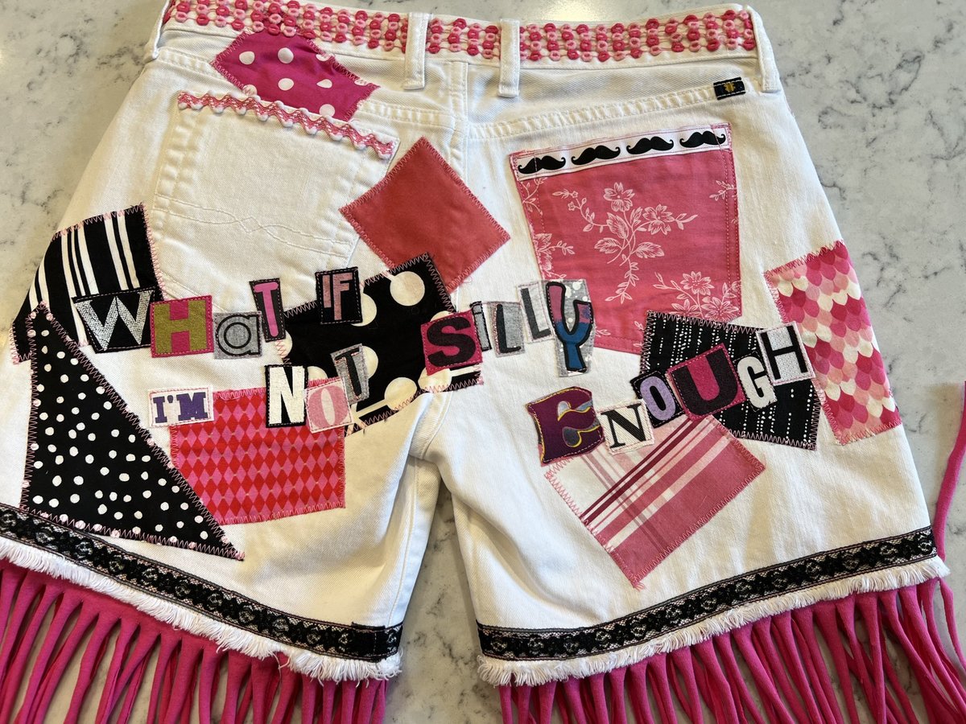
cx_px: 483
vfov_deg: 53.1
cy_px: 362
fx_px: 726
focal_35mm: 26
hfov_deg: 67.3
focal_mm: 5.7
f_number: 1.5
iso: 40
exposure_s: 1/120
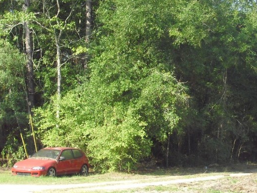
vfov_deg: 19.5
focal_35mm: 75
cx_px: 179
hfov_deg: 25.8
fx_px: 557
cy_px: 55
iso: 100
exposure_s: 1/60
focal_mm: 6.2
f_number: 8
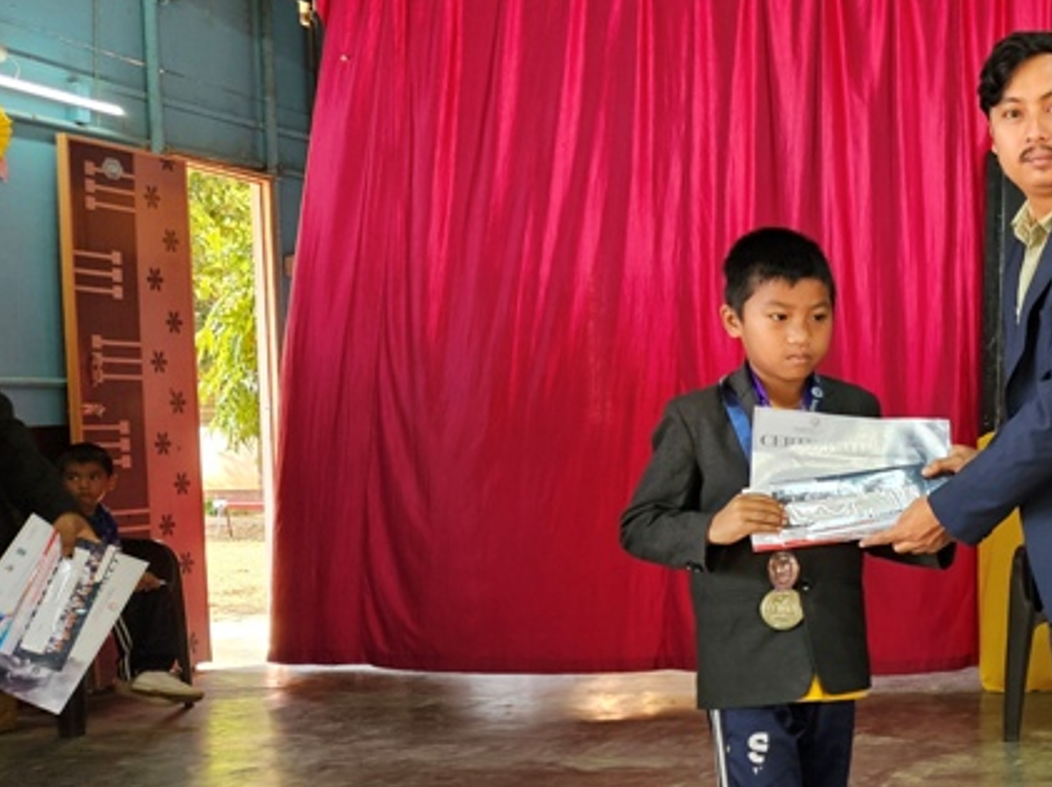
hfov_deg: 29.8
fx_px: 1700
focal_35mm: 56
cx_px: 1237
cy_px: 495
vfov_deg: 26.0
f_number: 1.8
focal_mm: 5.4
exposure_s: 1/100
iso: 80
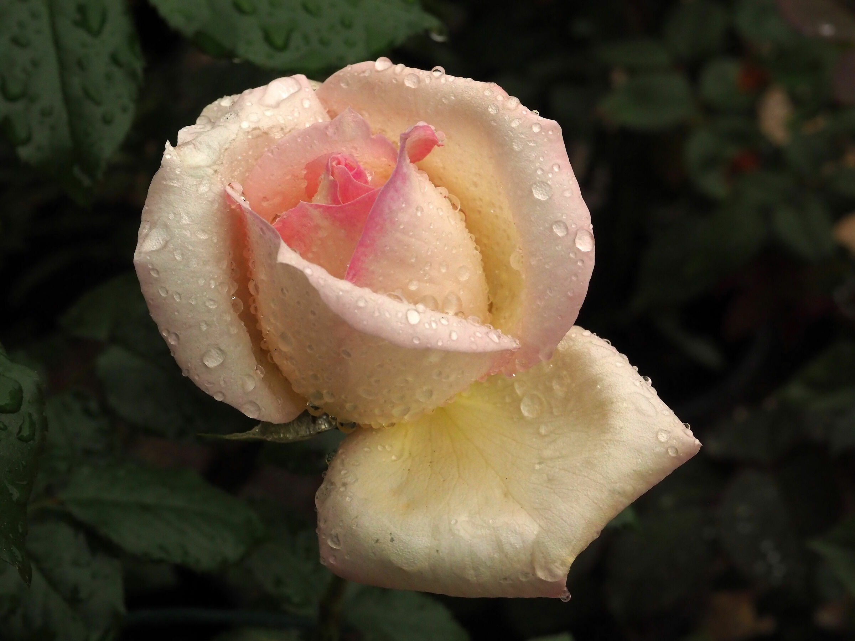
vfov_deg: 17.6
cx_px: 428
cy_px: 320
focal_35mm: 84
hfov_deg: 23.3
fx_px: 2075
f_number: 10
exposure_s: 1/800
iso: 2000
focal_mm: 42
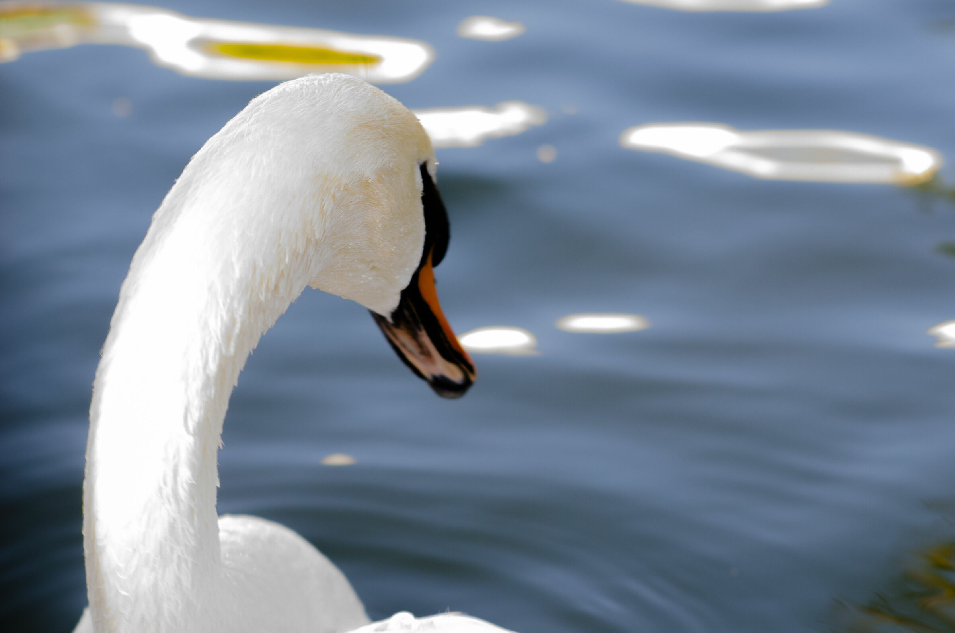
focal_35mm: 158
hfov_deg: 13.1
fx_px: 4170
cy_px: 316
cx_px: 478
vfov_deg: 8.7
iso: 400
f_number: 4
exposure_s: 1/125
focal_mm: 105
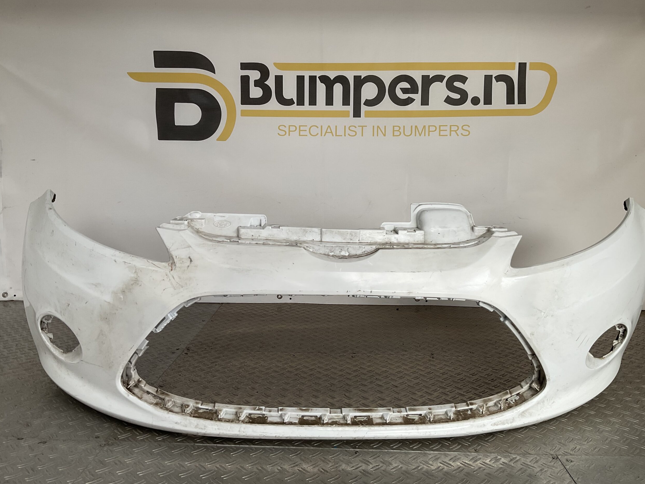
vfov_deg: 46.8
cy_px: 247
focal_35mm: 30
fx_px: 559
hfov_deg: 60.0
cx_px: 332
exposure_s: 1/120
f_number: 1.8
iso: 20
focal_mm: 3
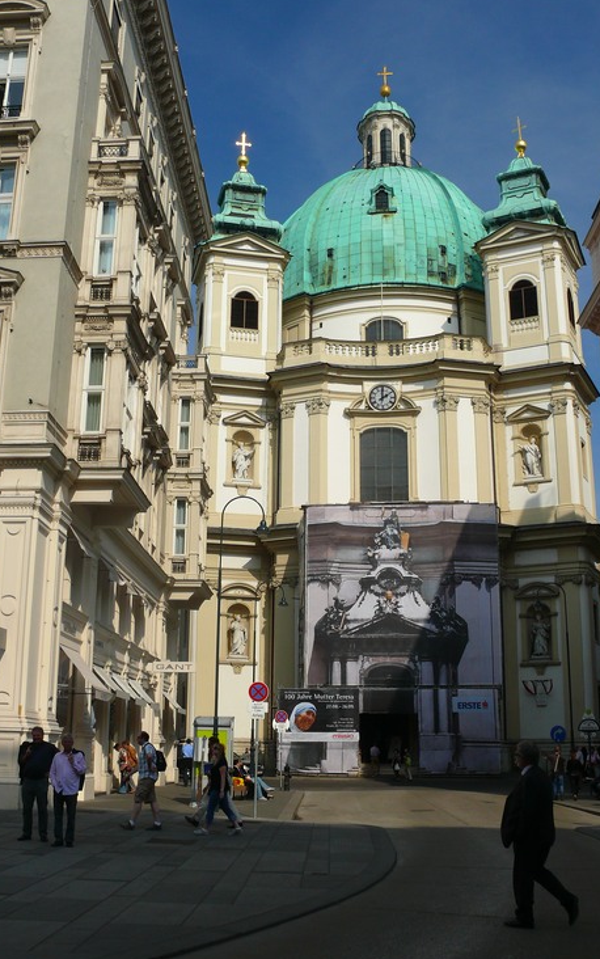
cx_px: 290
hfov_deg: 33.6
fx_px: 993
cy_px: 482
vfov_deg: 51.5
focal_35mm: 38
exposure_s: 1/250
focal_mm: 7.4
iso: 100
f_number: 5.6
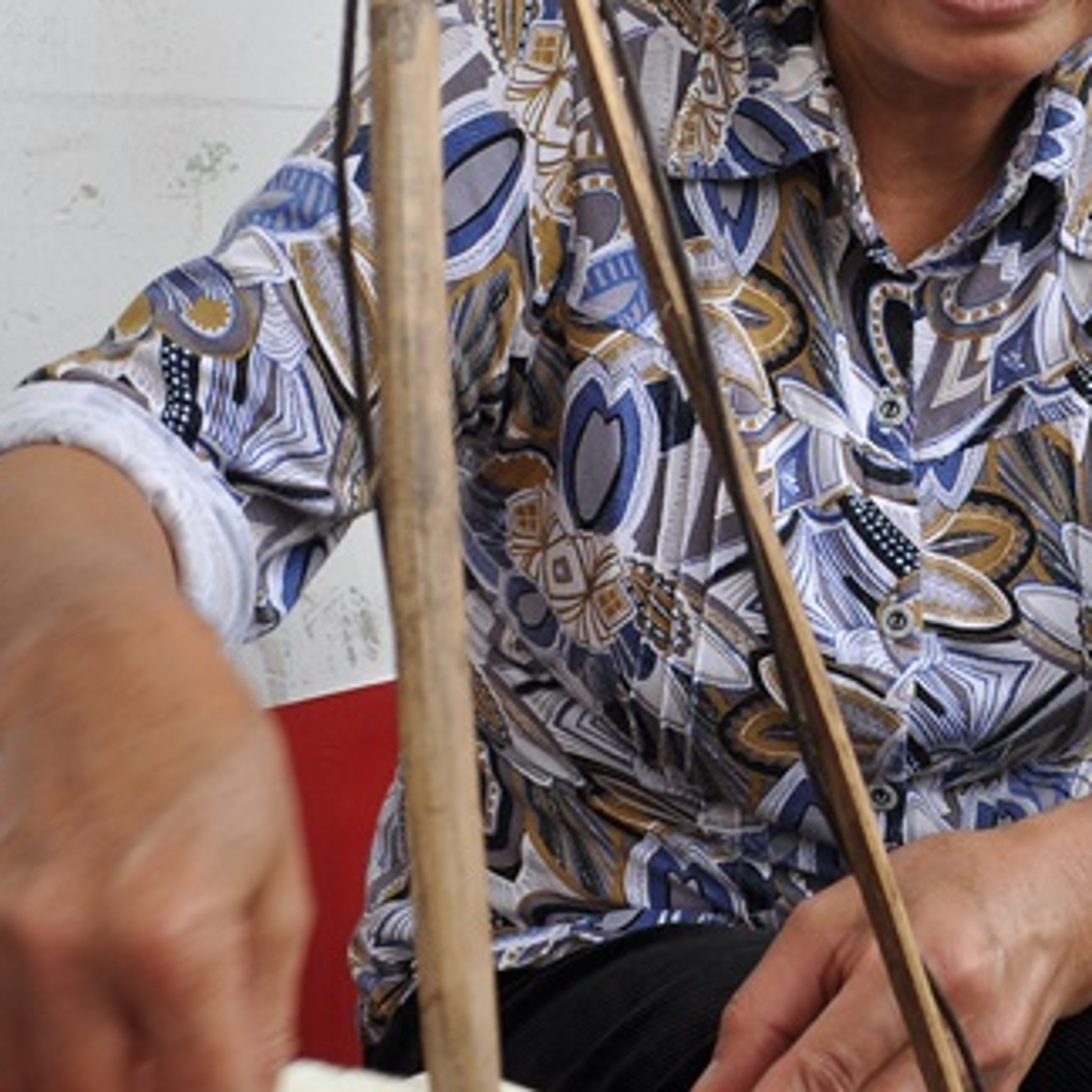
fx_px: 2427
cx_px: 1004
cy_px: 391
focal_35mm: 68
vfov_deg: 25.3
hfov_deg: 24.5
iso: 200
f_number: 5.6
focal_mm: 18
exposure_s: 1/60
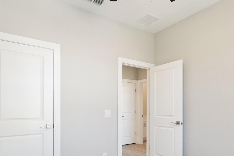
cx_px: 116
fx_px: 162
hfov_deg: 71.5
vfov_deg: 50.2
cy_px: 106
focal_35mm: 25
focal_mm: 10
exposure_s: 1/4
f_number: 4.5
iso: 400
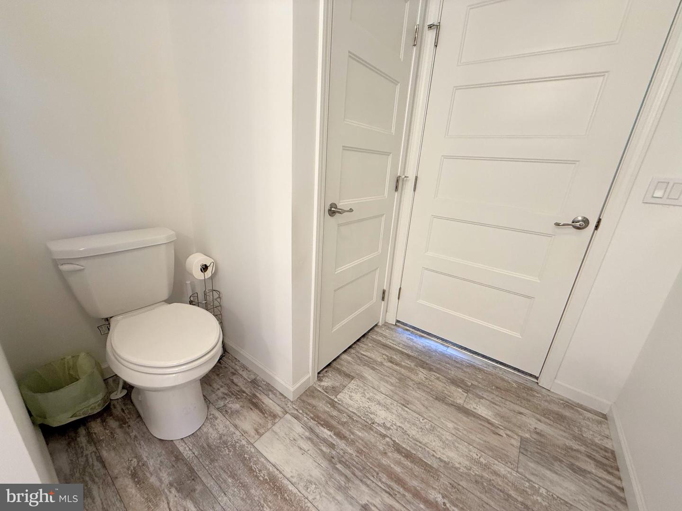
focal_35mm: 14
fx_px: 276
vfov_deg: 85.7
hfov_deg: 102.1
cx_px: 341
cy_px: 256
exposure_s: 1/60
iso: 200
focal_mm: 2.22
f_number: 2.2
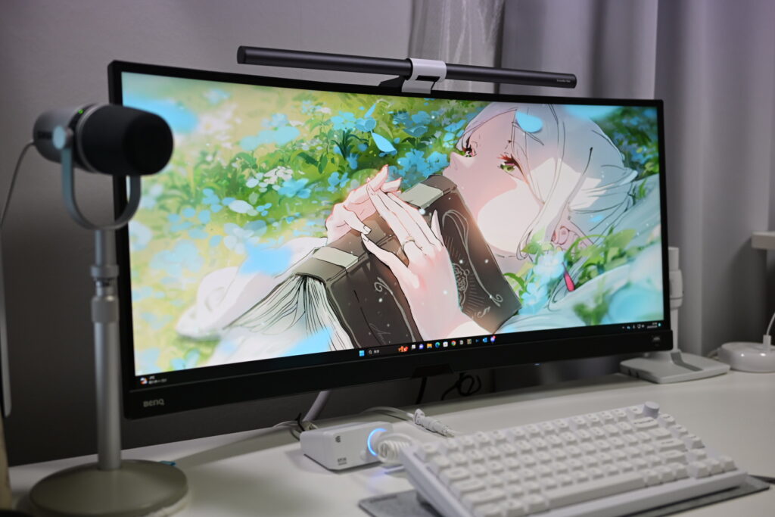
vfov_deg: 33.4
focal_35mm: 40
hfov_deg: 48.5
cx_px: 388
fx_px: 861
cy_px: 258
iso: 400
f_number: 2.8
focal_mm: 40
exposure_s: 1/160
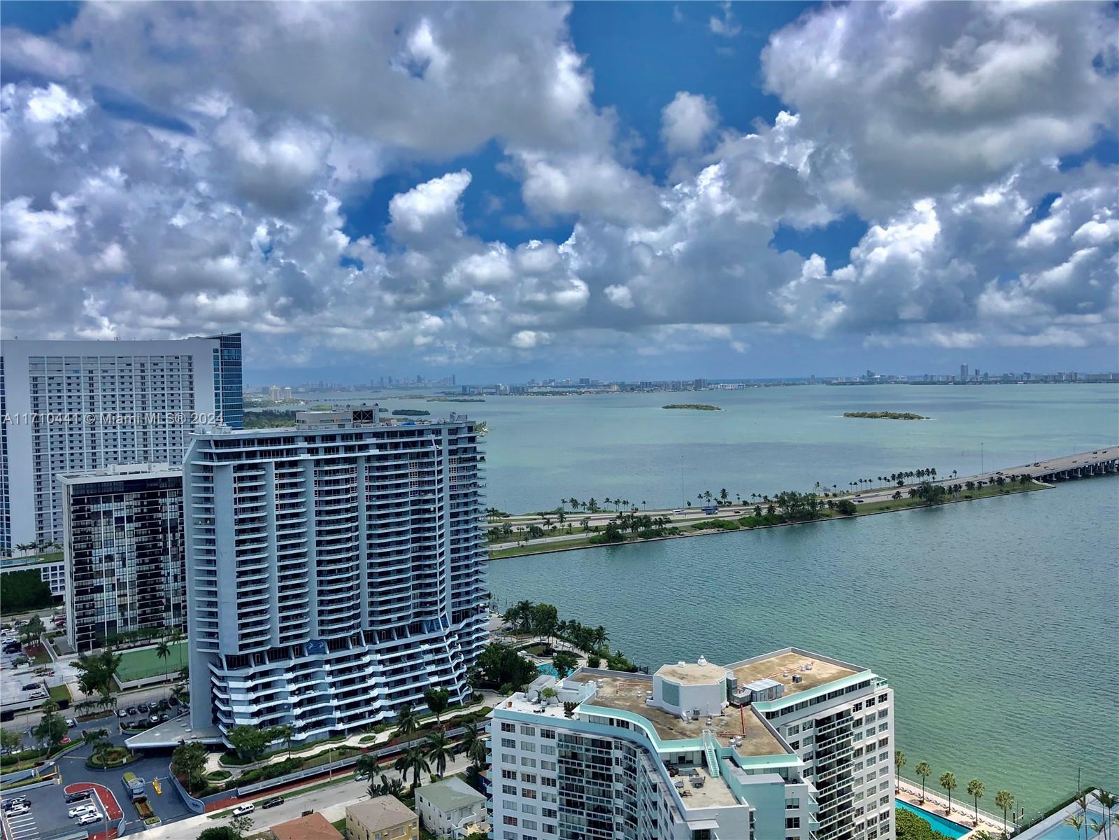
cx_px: 560
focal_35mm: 28
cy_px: 420
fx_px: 905
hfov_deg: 63.4
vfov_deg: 49.7
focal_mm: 4
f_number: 1.8
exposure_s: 1/3472
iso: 20
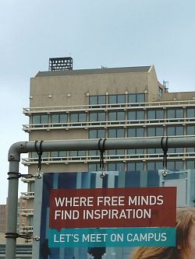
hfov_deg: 9.2
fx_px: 1201
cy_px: 211
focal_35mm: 160
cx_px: 180
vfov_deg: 12.3
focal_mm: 8.5
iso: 80
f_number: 3.8
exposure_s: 1/80
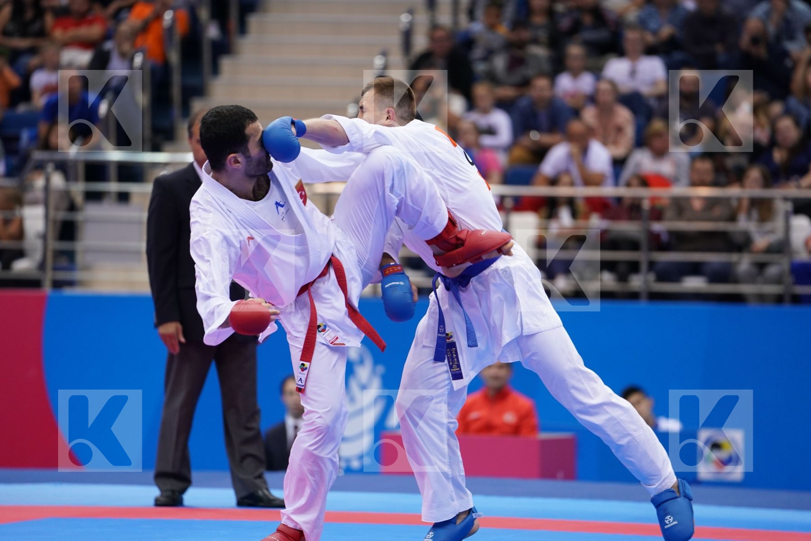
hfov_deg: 10.3
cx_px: 406
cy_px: 270
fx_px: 4505
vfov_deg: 6.9
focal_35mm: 200
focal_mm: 200
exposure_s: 1/1000
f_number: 2.8
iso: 1600
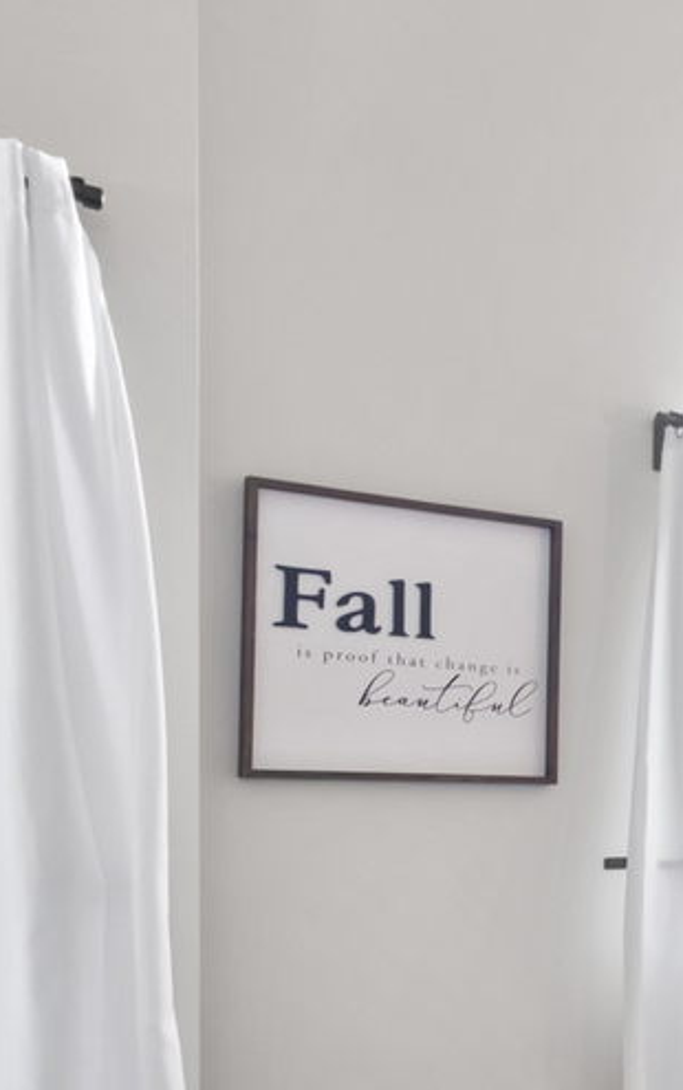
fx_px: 1487
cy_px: 799
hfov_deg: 17.7
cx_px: 1384
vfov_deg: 39.3
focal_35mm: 50
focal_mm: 10
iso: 320
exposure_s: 1/2.5
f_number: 8
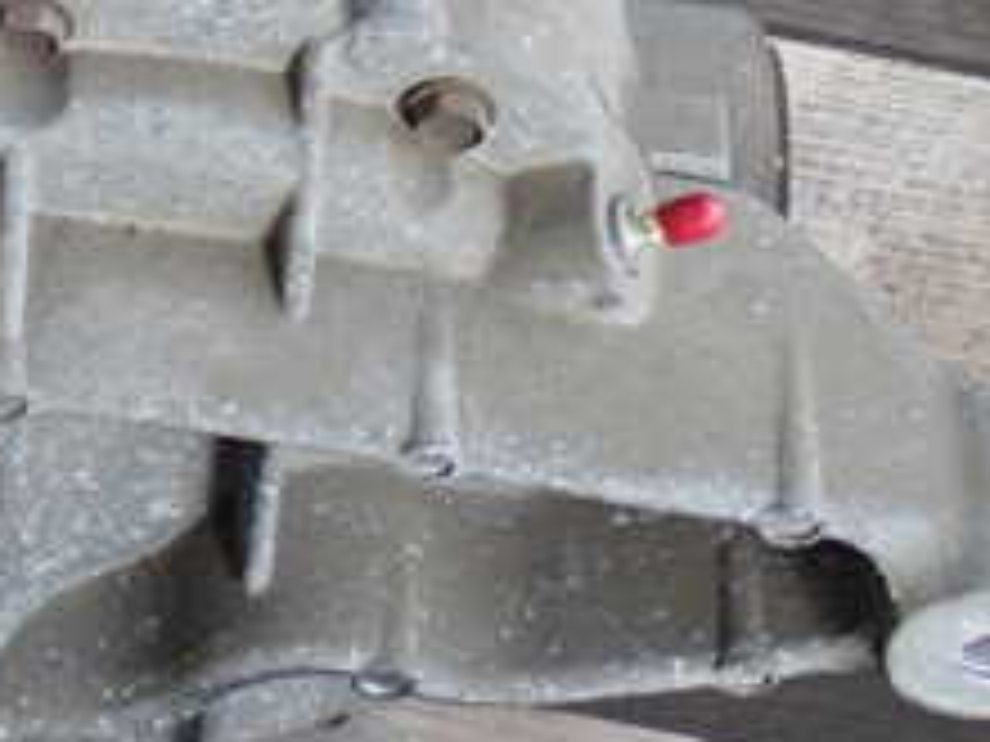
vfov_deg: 8.7
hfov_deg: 11.6
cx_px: 9
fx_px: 4833
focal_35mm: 169
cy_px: 4
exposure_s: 1/60
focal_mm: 11.09
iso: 250
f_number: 3.6
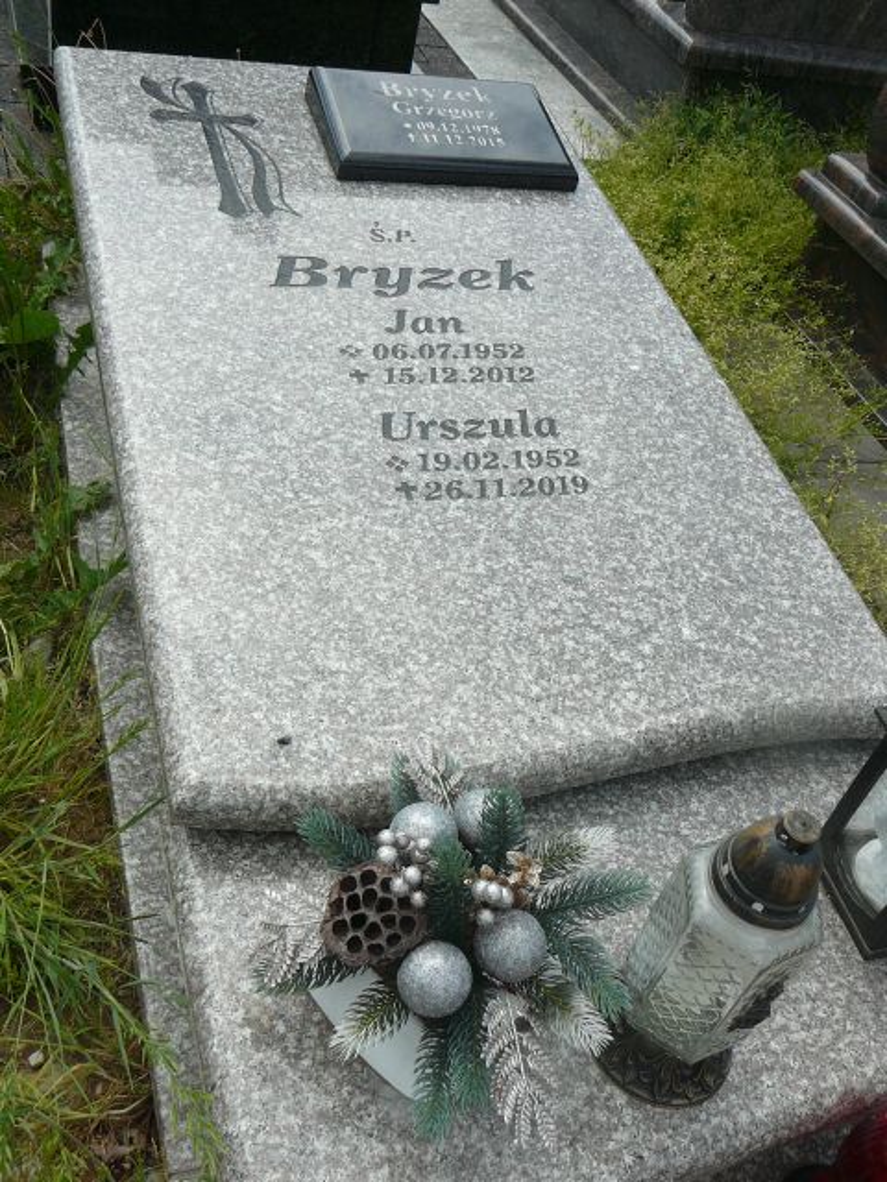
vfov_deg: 52.6
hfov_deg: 40.7
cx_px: 444
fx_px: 1196
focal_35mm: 35
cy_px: 591
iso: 80
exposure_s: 1/400
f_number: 5
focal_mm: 5.2
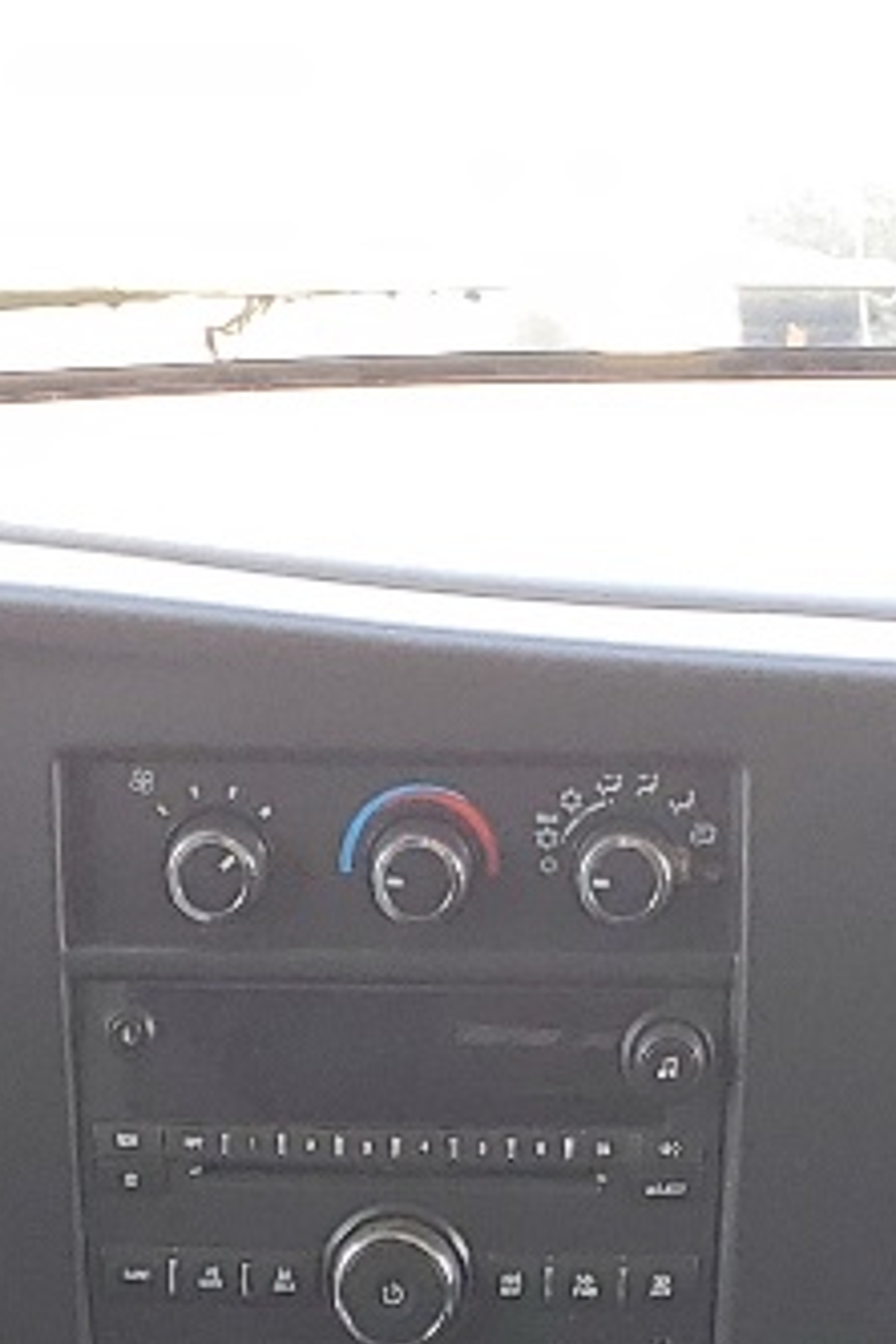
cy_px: 2313
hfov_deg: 10.5
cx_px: 416
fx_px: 4853
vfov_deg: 14.2
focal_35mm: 130
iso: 50
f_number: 1.5
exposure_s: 1/141
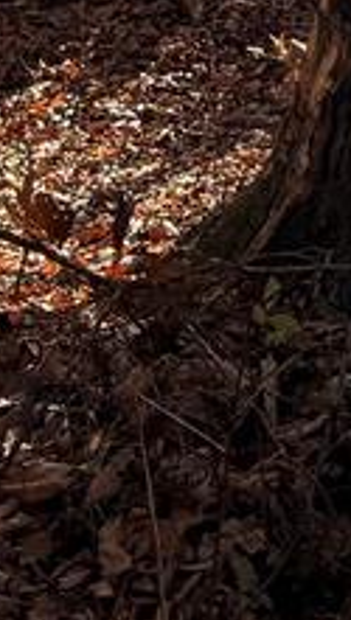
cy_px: -670
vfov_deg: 11.3
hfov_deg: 6.8
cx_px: 854
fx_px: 2801
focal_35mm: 170
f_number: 1.78
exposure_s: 1/1812
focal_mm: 6.76
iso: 100
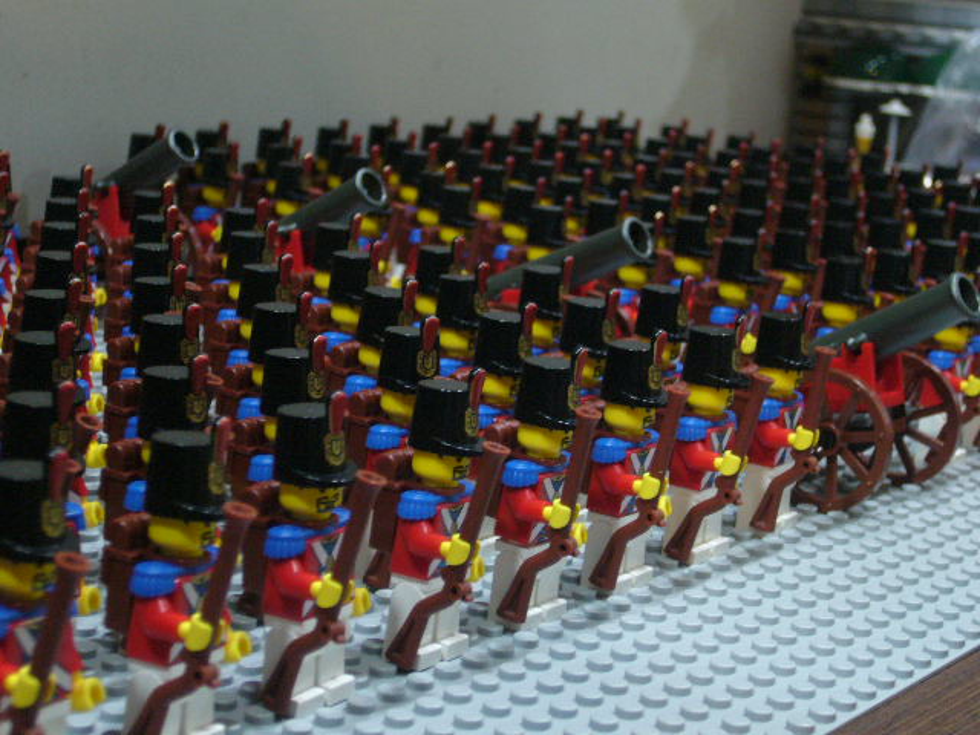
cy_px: 368
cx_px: 490
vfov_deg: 18.7
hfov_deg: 24.7
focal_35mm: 79
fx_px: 2237
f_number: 4.3
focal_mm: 13
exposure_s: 1/8
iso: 200
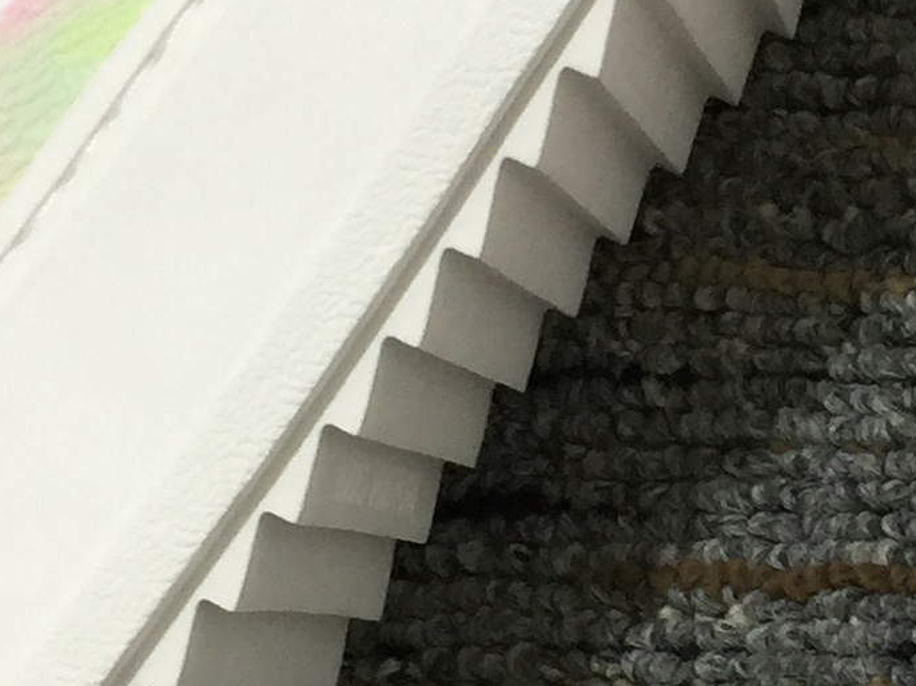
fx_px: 3650
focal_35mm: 138
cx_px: 955
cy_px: 392
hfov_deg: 14.0
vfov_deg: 10.7
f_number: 2.2
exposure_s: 1/17
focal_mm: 4.15
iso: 40
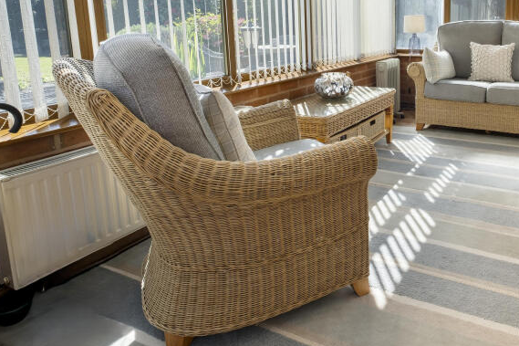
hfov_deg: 62.9
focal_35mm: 27
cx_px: 398
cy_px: 84
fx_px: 389
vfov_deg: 46.1
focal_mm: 10
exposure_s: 1/110
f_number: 8
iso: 160
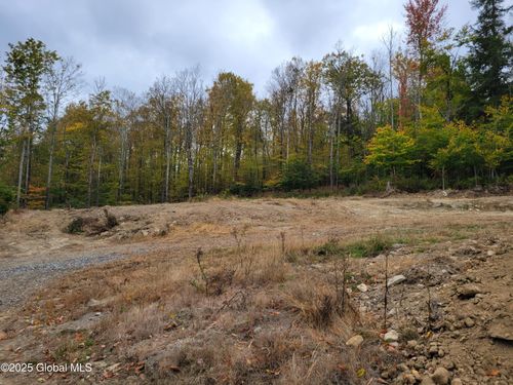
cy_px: 192
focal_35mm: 26
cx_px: 256
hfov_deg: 67.3
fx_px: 385
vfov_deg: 53.1
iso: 40
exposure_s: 1/904
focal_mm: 5.4
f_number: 1.8
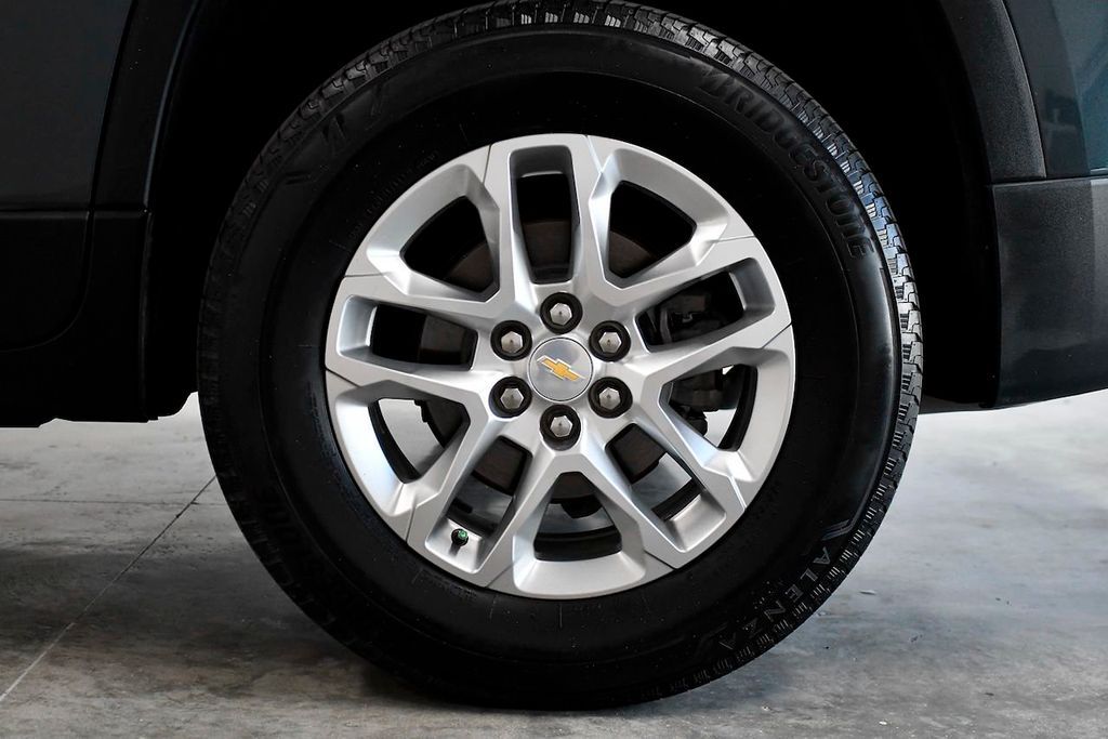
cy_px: 370
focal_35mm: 48
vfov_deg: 28.1
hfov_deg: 41.1
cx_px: 554
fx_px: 1477
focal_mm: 32
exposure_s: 1/2000
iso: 2500
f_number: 3.5
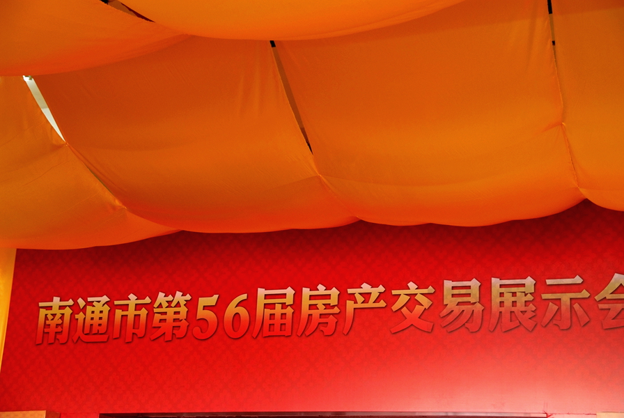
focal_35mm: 48
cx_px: 312
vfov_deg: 28.2
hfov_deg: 41.1
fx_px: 833
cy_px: 209
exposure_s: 1/57
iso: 400
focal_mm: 32
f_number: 4
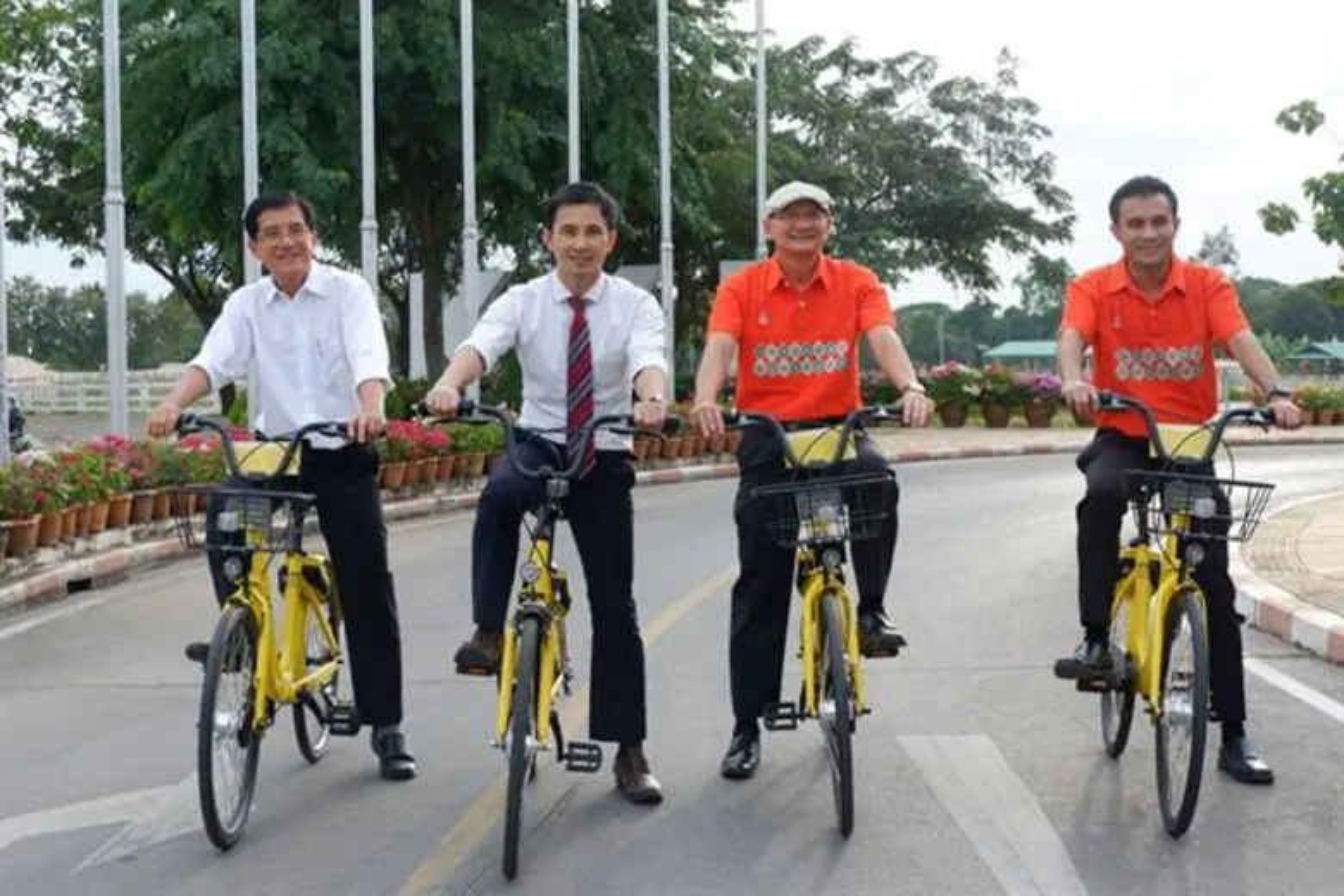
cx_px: 672
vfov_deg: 25.5
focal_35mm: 53
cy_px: 448
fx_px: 1979
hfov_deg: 37.5
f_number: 5.6
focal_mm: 35.5
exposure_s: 1/125
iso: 200
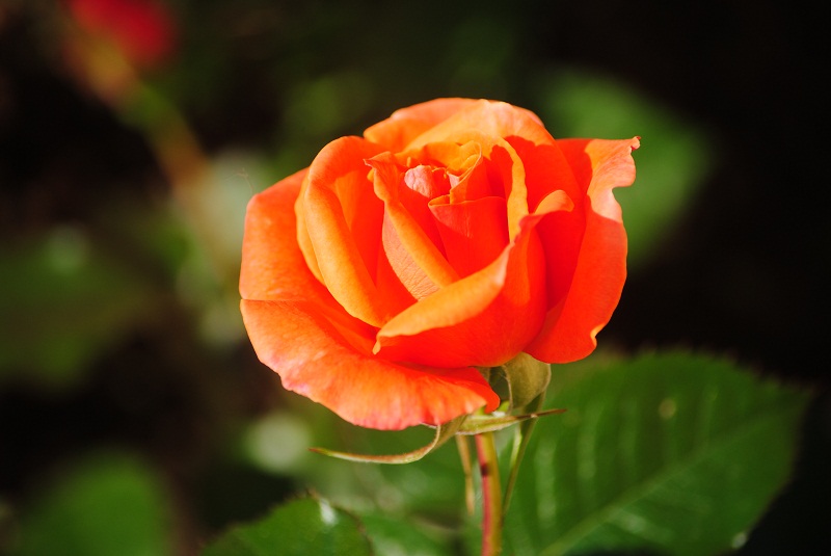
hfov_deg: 7.4
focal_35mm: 278
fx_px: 6411
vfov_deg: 5.0
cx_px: 416
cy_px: 278
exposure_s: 1/320
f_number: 5.6
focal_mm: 185
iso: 100
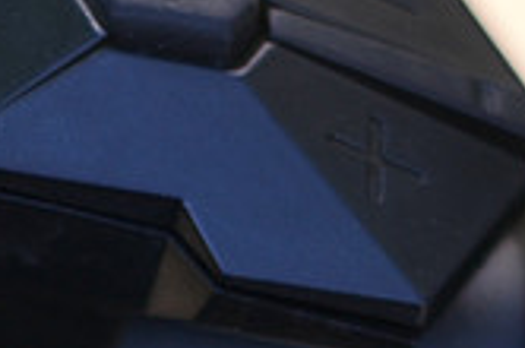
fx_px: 5269
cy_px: 783
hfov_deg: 5.7
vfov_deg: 3.7
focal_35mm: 362
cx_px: 82
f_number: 1.8
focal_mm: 50
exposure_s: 1/500
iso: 100
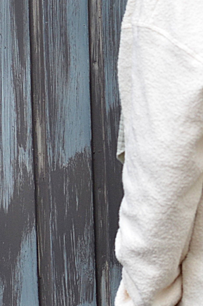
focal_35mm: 262
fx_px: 2227
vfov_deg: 7.9
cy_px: 209
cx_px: 335
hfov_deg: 5.2
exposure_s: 1/100
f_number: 5
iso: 400
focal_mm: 50
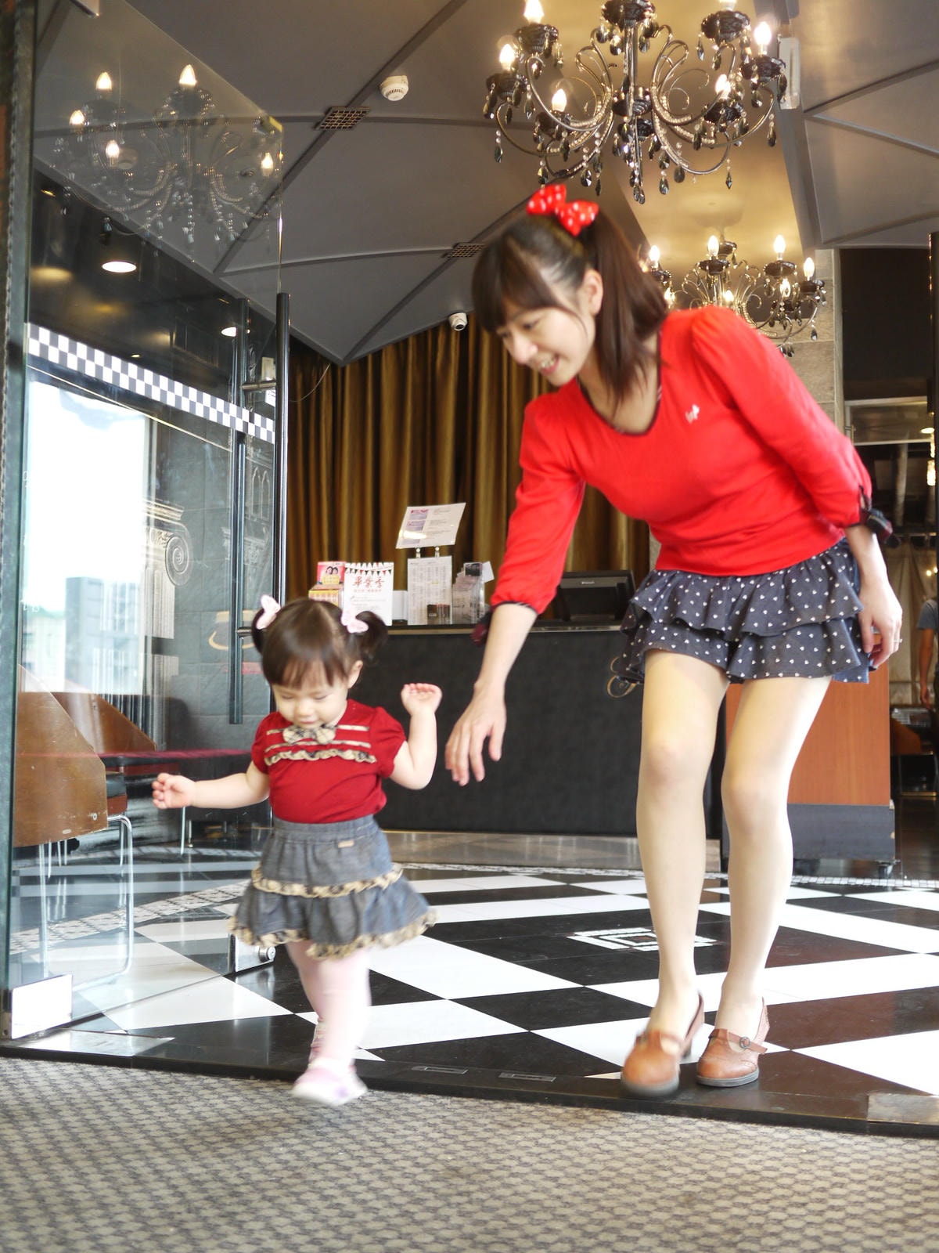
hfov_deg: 36.0
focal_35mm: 40
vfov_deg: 46.8
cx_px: 470
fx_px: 1447
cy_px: 626
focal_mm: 20
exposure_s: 1/60
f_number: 1.7
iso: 400
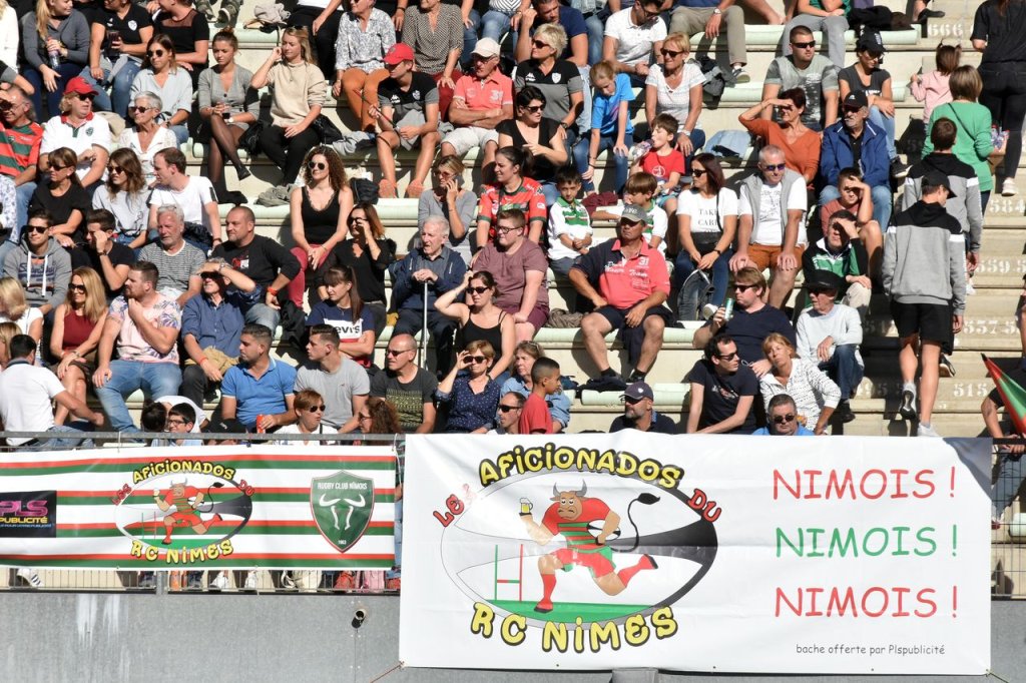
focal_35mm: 450
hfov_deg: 4.6
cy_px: 342
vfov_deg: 3.1
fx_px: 12820
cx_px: 513
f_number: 16
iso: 1000
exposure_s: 1/1600
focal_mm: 300
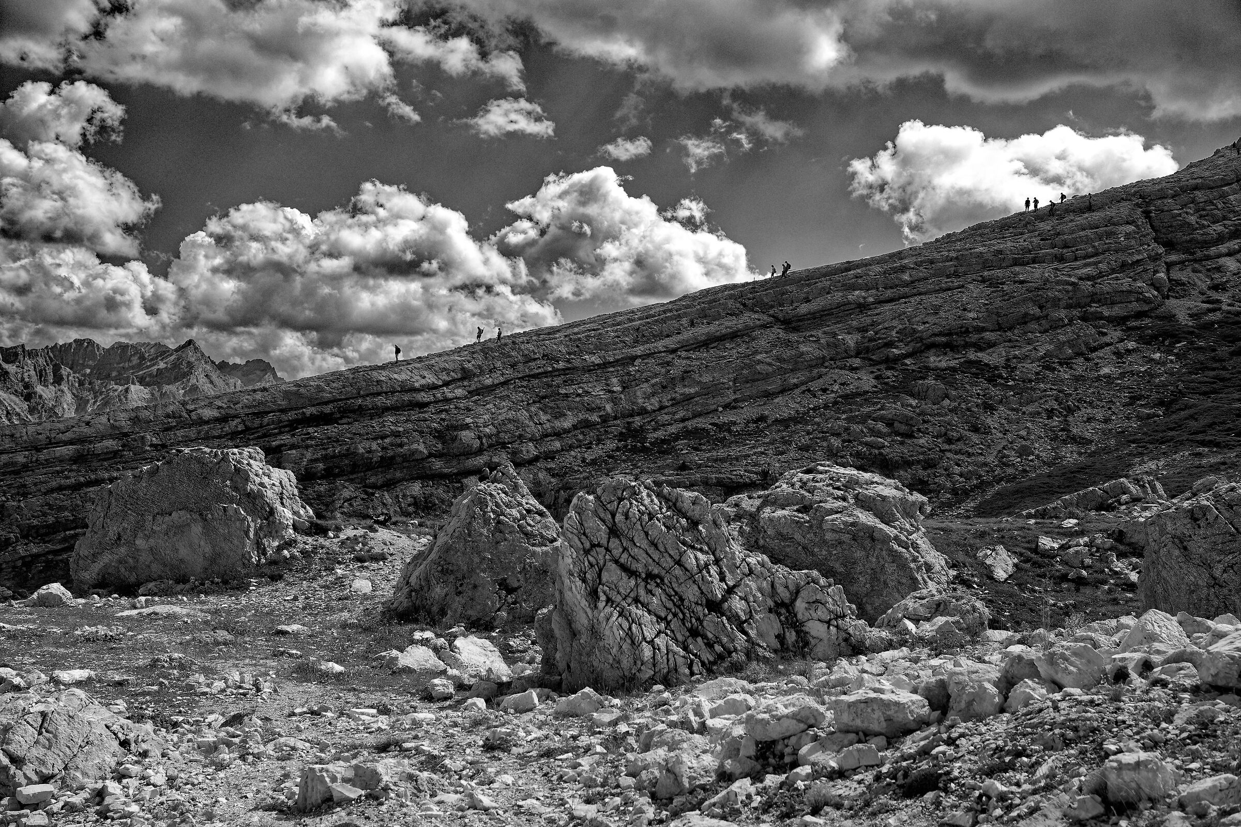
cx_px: 620
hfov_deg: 43.6
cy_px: 414
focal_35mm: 45
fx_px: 1551
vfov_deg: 29.9
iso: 200
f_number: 4
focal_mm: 45
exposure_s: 1/1000
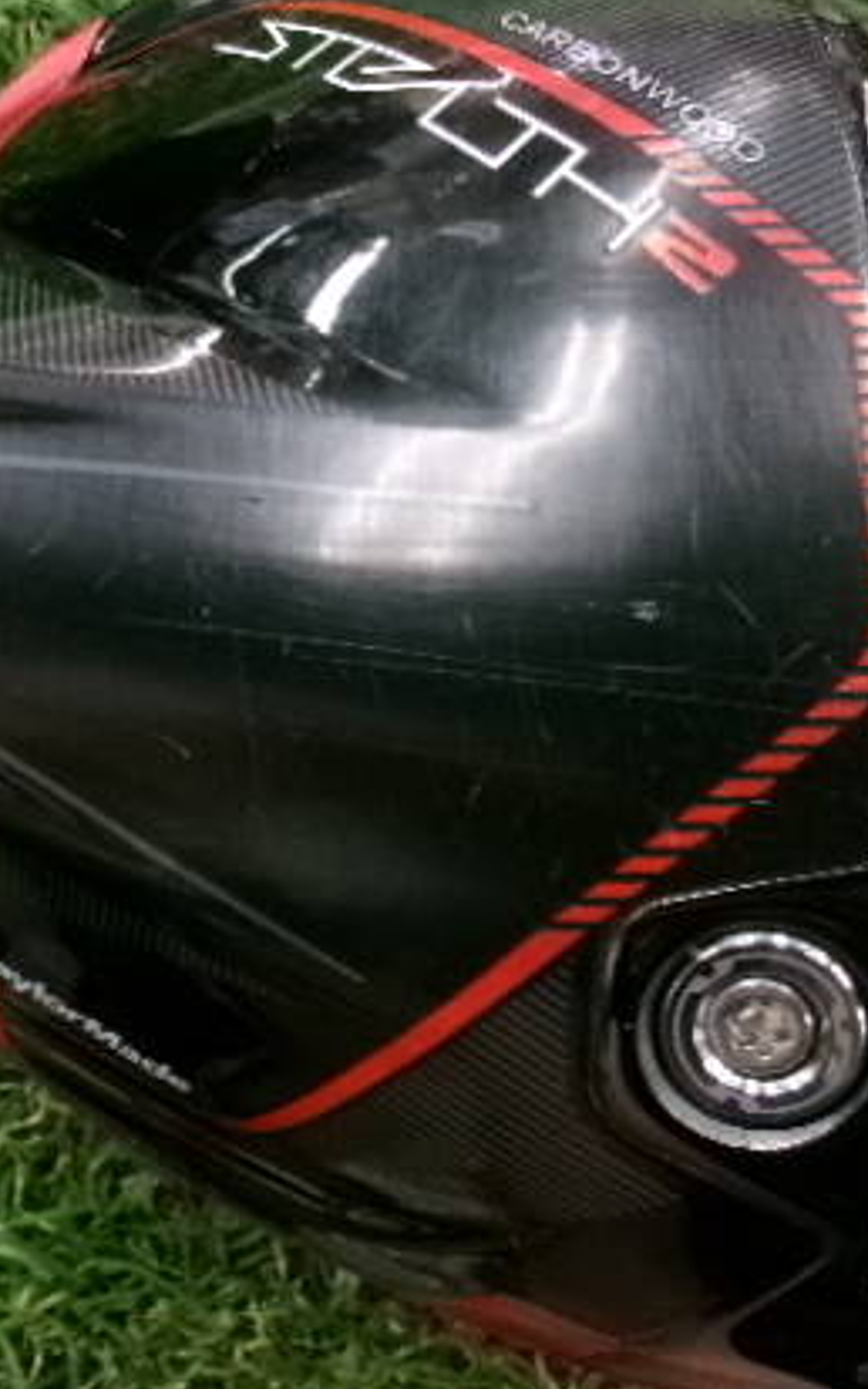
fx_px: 1742
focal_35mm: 46
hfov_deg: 27.9
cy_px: 656
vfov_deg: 43.5
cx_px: 508
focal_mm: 5.1
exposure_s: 1/34
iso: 800
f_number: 3.9
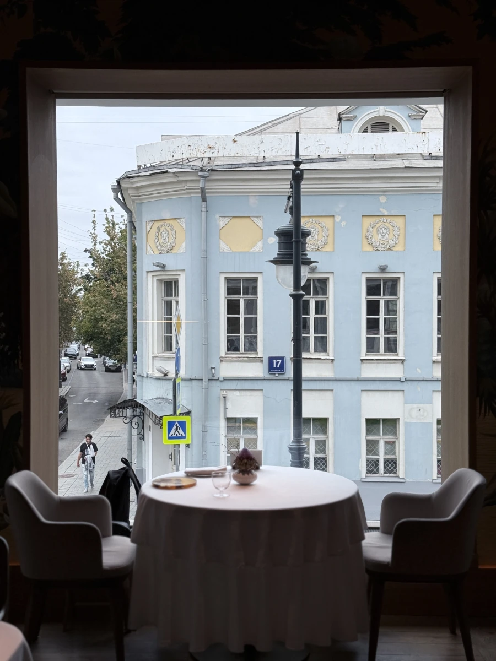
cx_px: 248
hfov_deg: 30.3
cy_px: 330
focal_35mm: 48
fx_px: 917
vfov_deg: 39.7
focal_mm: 6.76
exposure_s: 1/681
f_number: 1.78
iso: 64
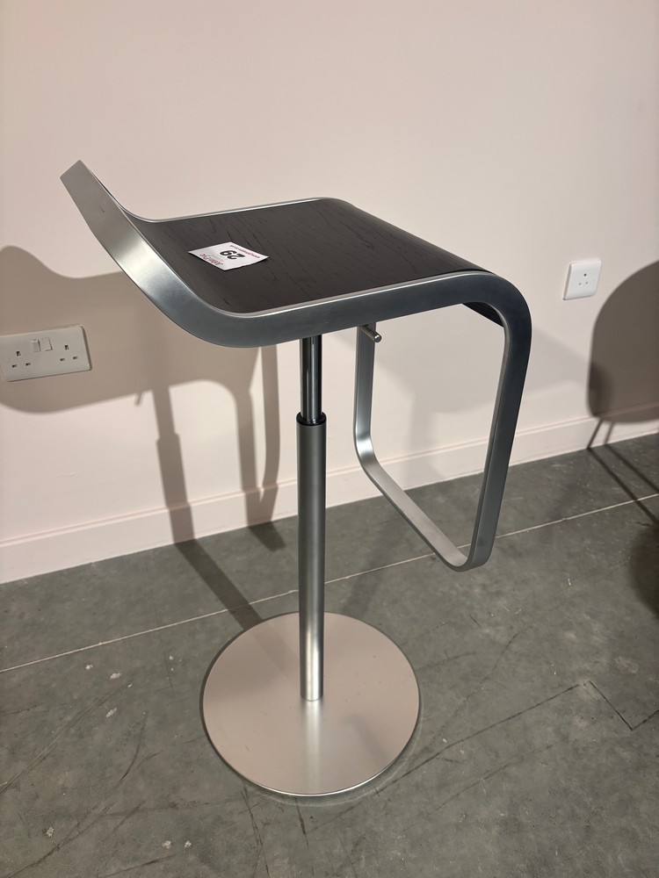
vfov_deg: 67.3
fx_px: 660
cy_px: 439
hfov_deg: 53.1
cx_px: 330
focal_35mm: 26
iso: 100
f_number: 1.6
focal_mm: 5.96
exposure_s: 1/100
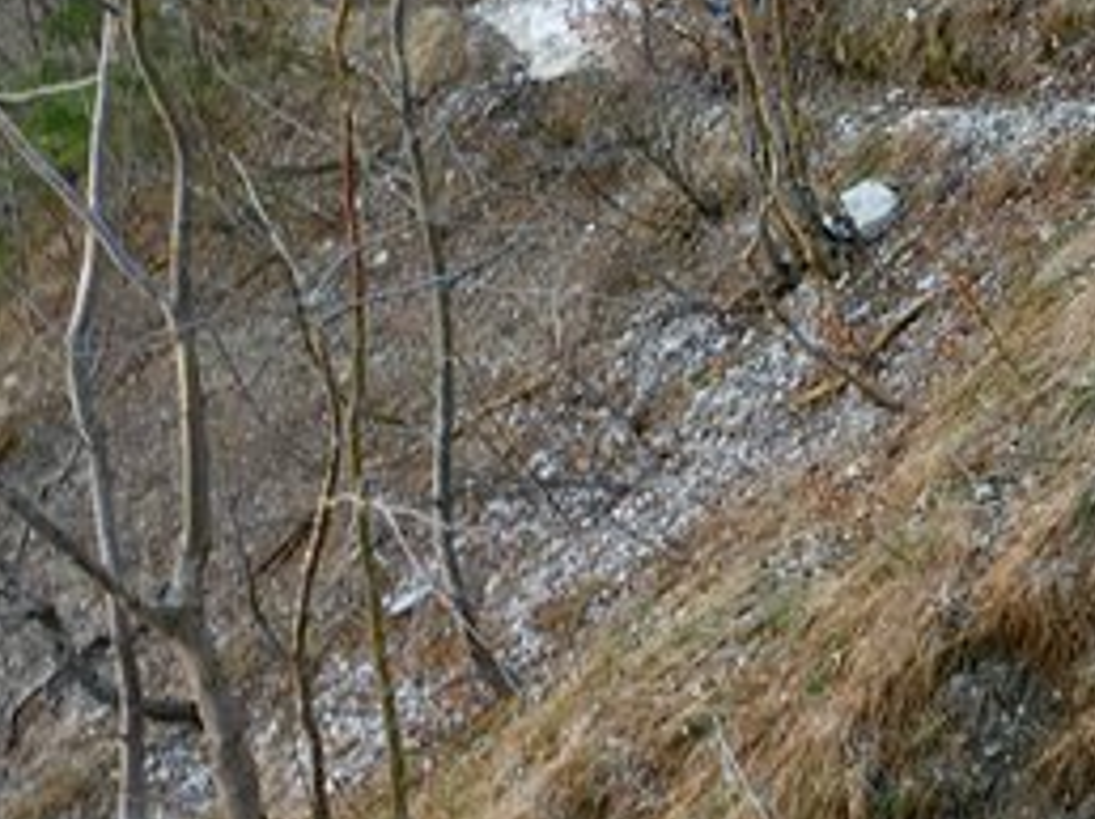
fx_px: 2844
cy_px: 153
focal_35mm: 90
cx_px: 908
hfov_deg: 21.5
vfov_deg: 16.3
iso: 32
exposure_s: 1/100
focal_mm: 4.15
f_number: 2.2
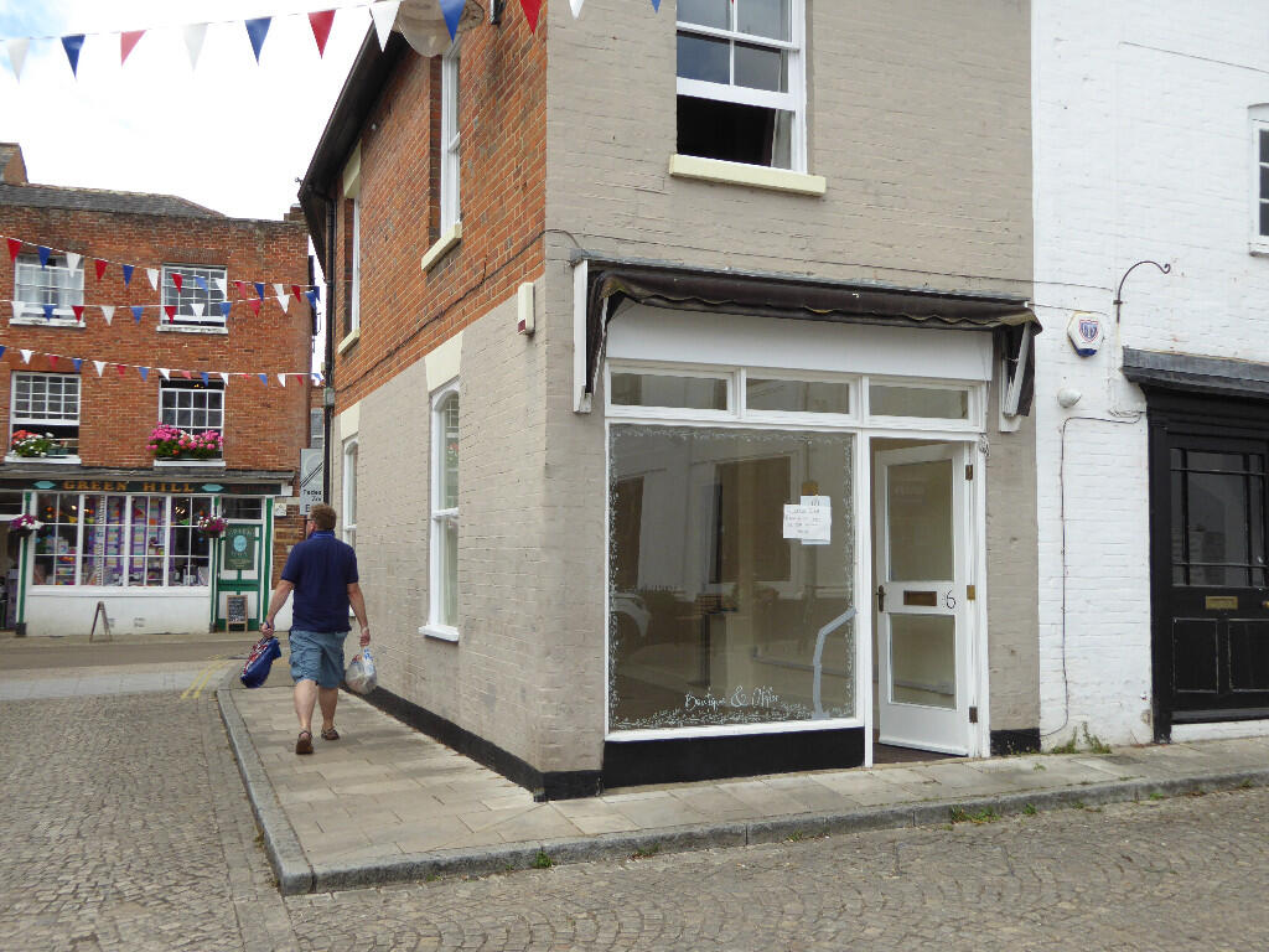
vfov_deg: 40.7
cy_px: 476
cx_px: 634
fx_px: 1283
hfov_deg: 52.6
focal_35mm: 35
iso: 100
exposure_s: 1/500
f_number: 3.7
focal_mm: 6.3
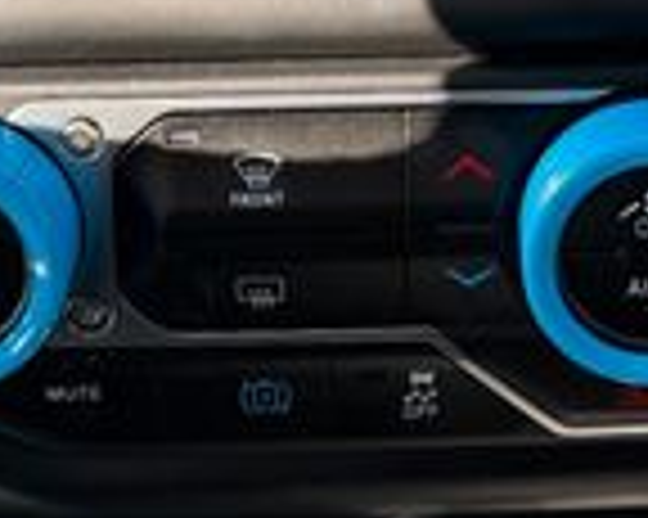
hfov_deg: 18.1
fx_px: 1993
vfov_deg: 14.2
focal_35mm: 104
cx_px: 598
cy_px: -144
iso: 100
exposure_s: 1/280
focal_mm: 6.76
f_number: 1.78
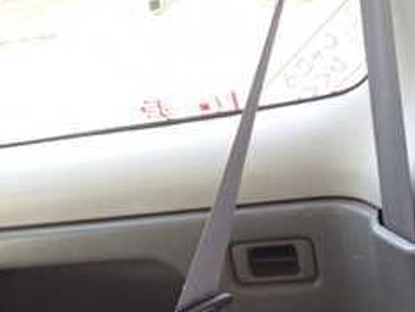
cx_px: 123
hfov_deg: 25.4
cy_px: 361
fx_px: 912
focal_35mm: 76
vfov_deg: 18.5
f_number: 2.3
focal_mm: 5.4
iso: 400
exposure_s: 1/30
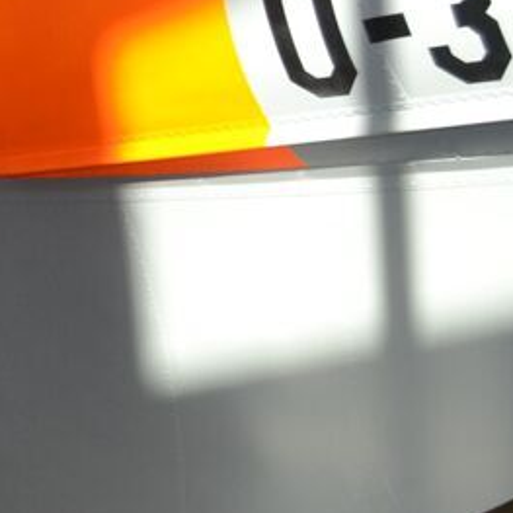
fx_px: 2079
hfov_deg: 12.0
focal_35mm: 124
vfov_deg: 14.1
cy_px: 249
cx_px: -626
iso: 320
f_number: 5.6
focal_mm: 20
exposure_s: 1/125
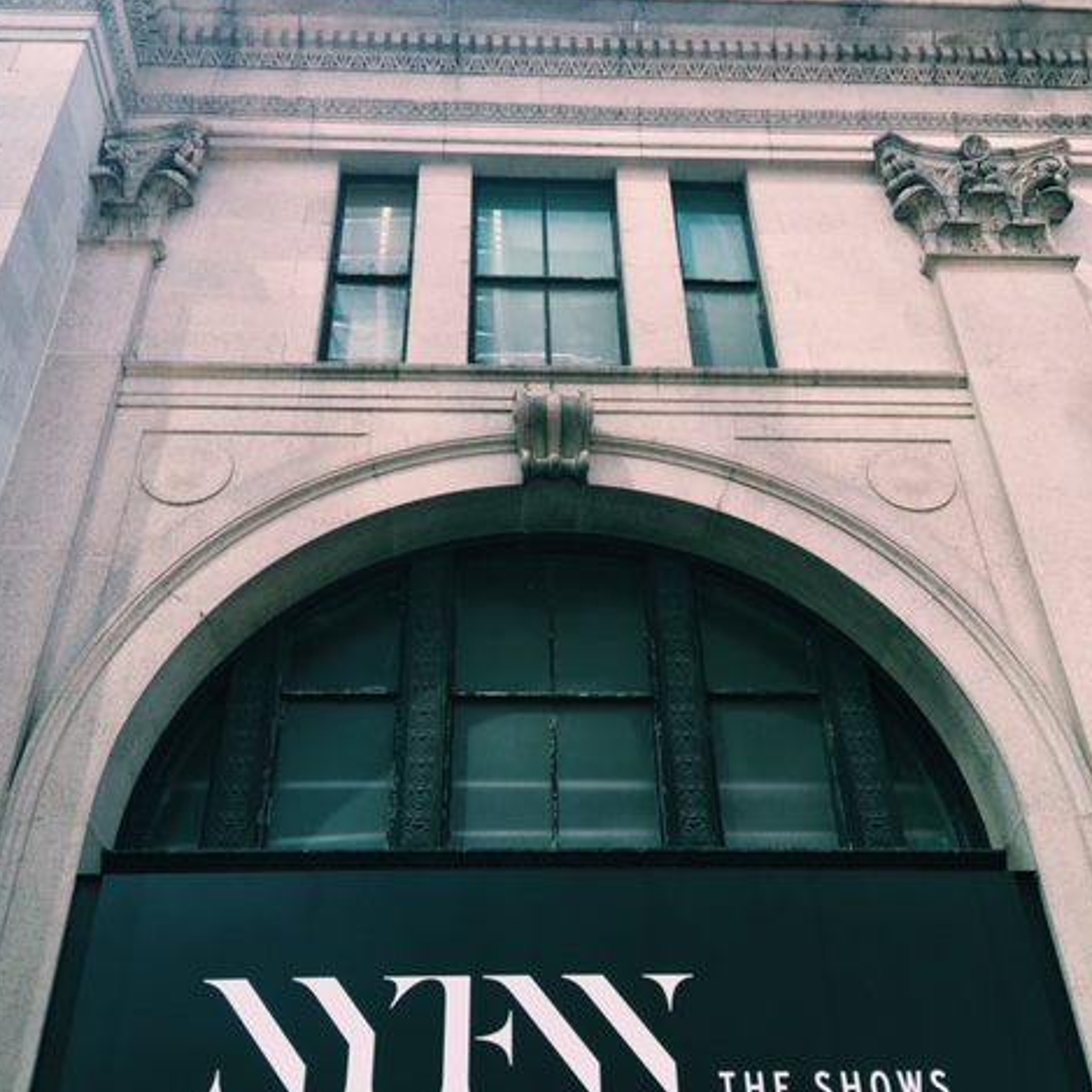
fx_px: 1249
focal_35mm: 35
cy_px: 570
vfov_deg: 47.2
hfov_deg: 47.2
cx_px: 543
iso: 25
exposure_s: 1/319
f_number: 2.2
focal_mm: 4.15
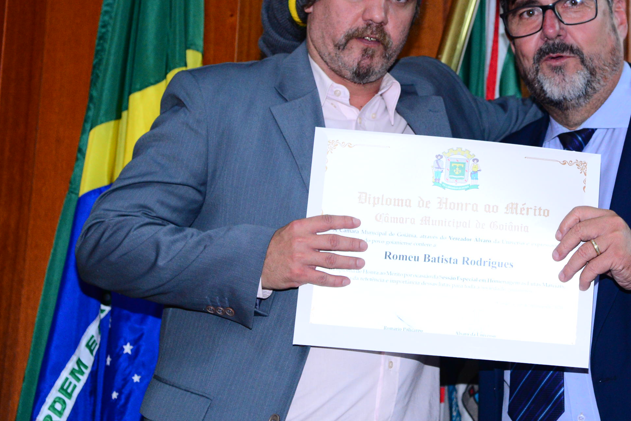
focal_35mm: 103
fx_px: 1806
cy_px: 153
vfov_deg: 13.3
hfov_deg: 19.7
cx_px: 469
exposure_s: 1/125
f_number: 4.5
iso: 2500
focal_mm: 66
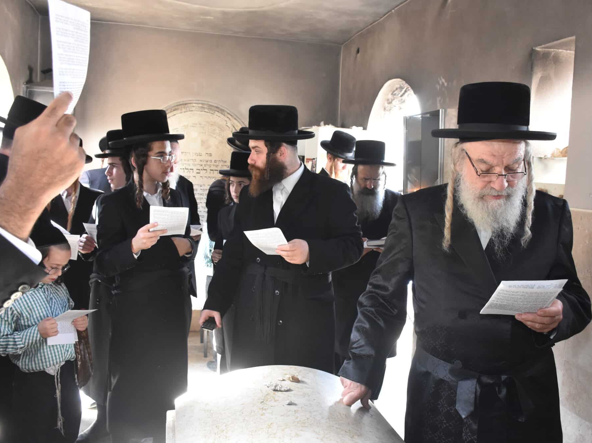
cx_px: 326
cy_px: 220
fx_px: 564
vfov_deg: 42.9
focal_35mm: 33
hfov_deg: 55.3
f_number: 6.3
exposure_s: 1/100
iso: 1600
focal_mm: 20
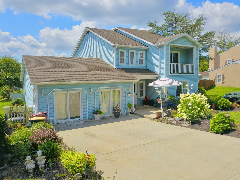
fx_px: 194
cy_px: 94
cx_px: 125
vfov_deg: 49.7
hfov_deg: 63.4
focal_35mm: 28
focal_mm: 4.73
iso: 100
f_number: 2.2
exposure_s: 1/876
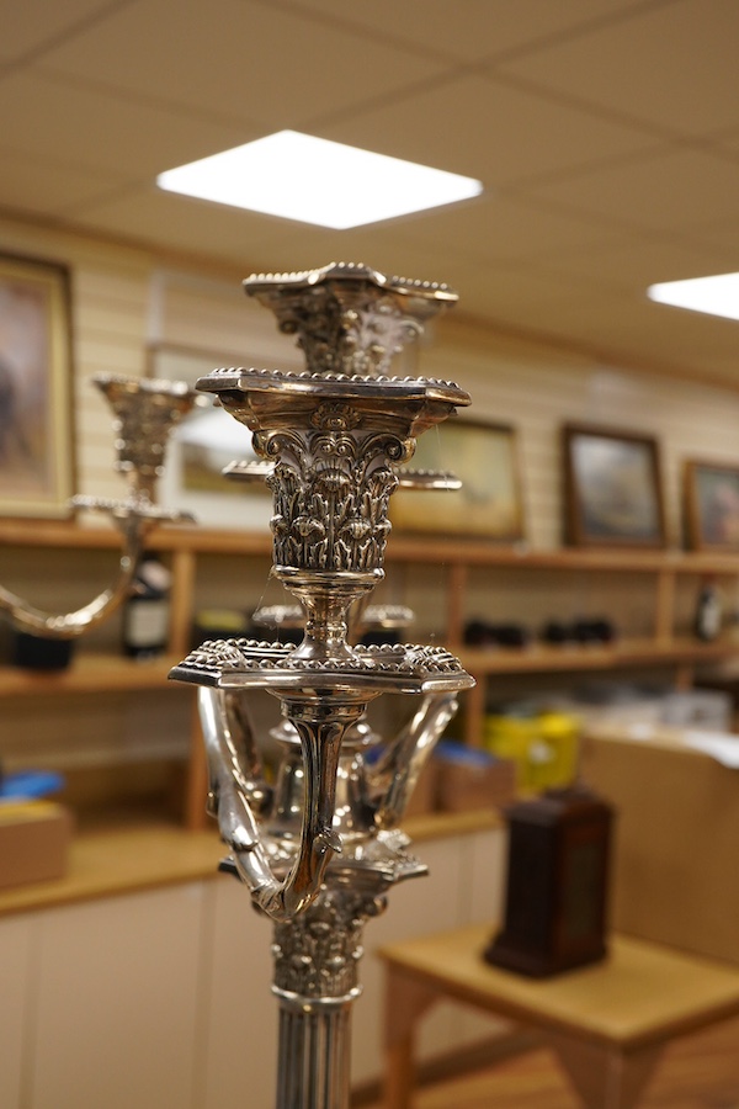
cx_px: 370
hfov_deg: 29.9
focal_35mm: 45
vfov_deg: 43.6
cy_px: 554
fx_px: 1386
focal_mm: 30
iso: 1250
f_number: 10
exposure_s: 1/125
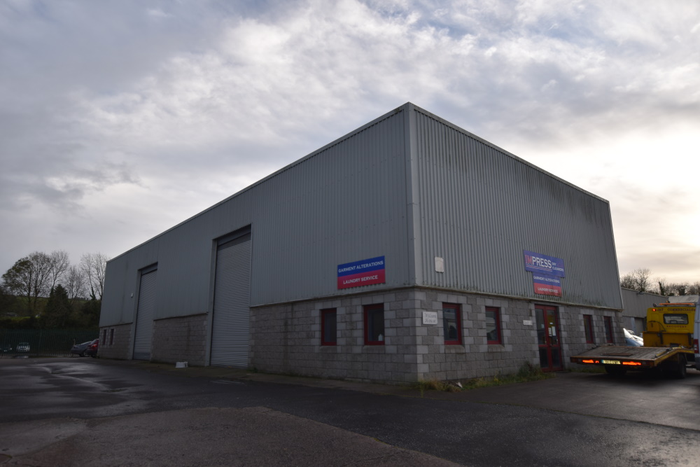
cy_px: 234
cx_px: 350
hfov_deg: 77.3
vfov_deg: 56.2
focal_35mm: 22
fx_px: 438
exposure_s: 1/200
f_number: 6.3
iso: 100
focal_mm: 15
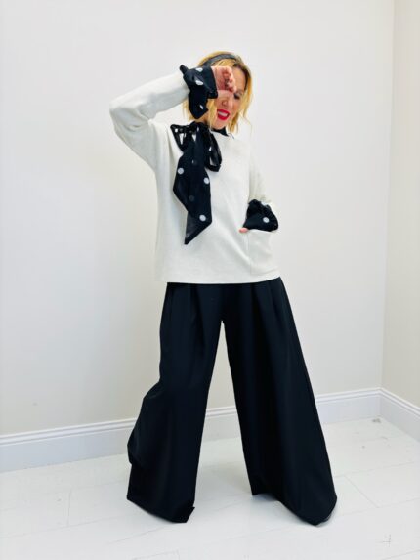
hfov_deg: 53.1
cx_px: 210
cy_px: 280
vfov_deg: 67.3
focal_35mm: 26
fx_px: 420
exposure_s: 1/121
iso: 32
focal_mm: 5.96
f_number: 1.6
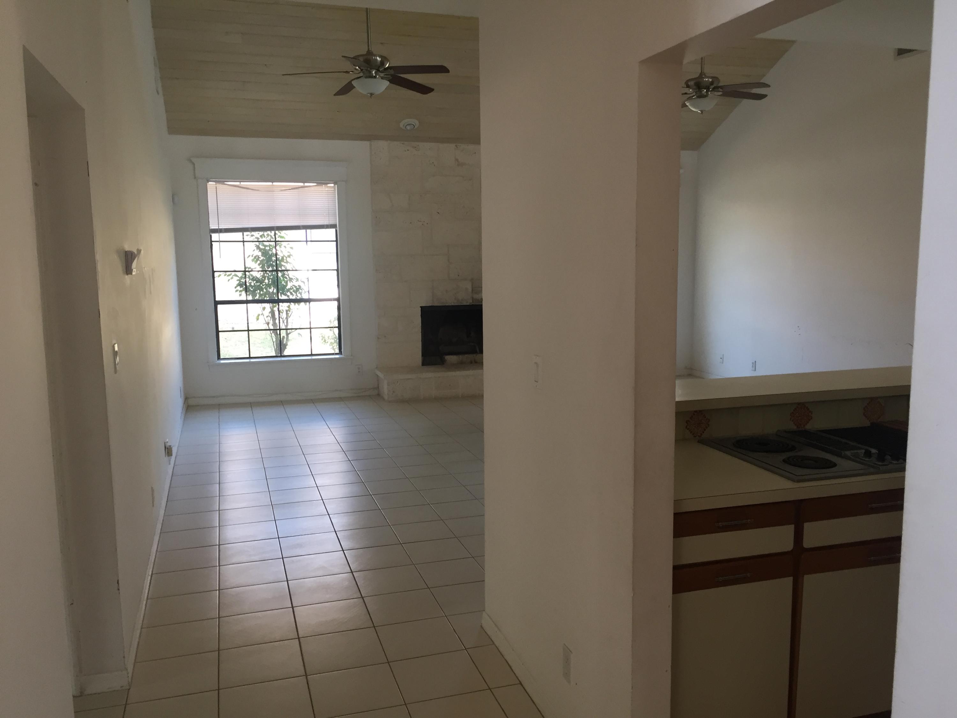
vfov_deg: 48.2
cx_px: 478
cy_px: 359
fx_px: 802
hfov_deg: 61.7
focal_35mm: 29
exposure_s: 1/40
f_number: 2.2
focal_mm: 4.15
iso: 40
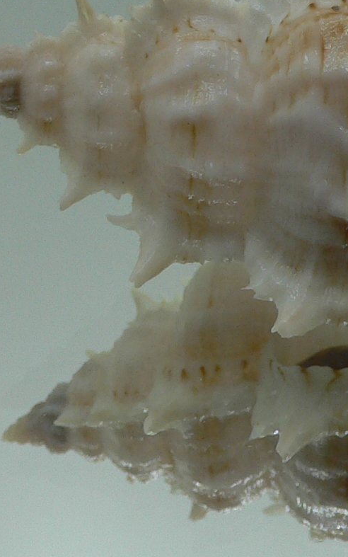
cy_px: 152
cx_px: 358
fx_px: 1441
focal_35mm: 95
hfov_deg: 13.6
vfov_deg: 21.7
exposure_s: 1/100
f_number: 3.3
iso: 80
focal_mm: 4.6
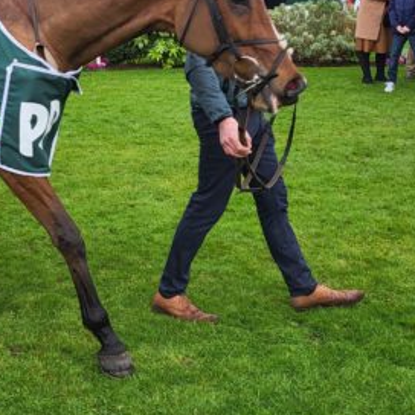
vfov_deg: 26.2
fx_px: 882
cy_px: 113
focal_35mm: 65
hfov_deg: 26.0
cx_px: 76
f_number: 1.8
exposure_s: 1/214
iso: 40
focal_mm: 5.4
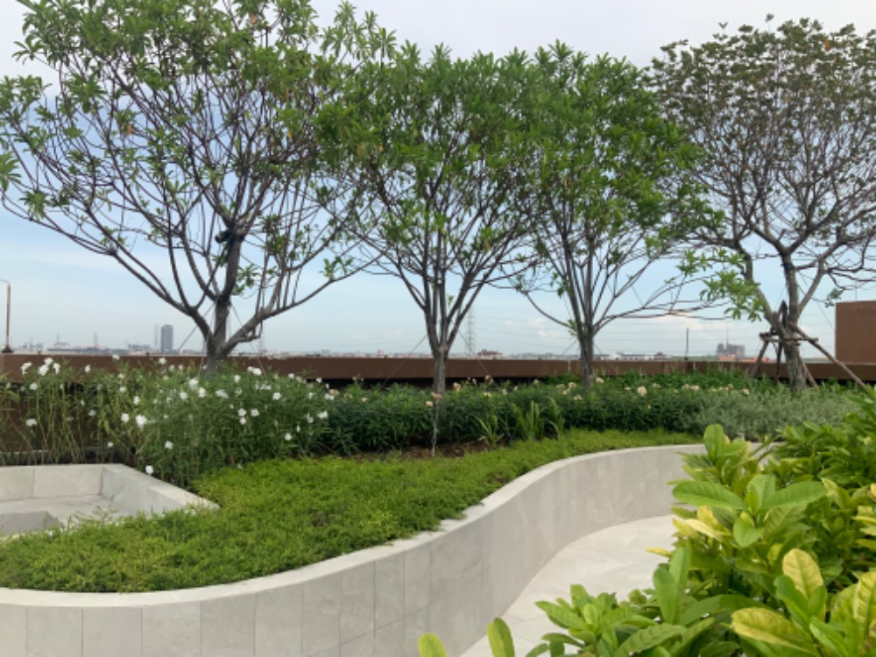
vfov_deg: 48.2
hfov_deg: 61.7
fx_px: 734
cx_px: 438
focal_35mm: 29
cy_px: 328
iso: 16
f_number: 1.8
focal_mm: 3
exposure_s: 1/1984
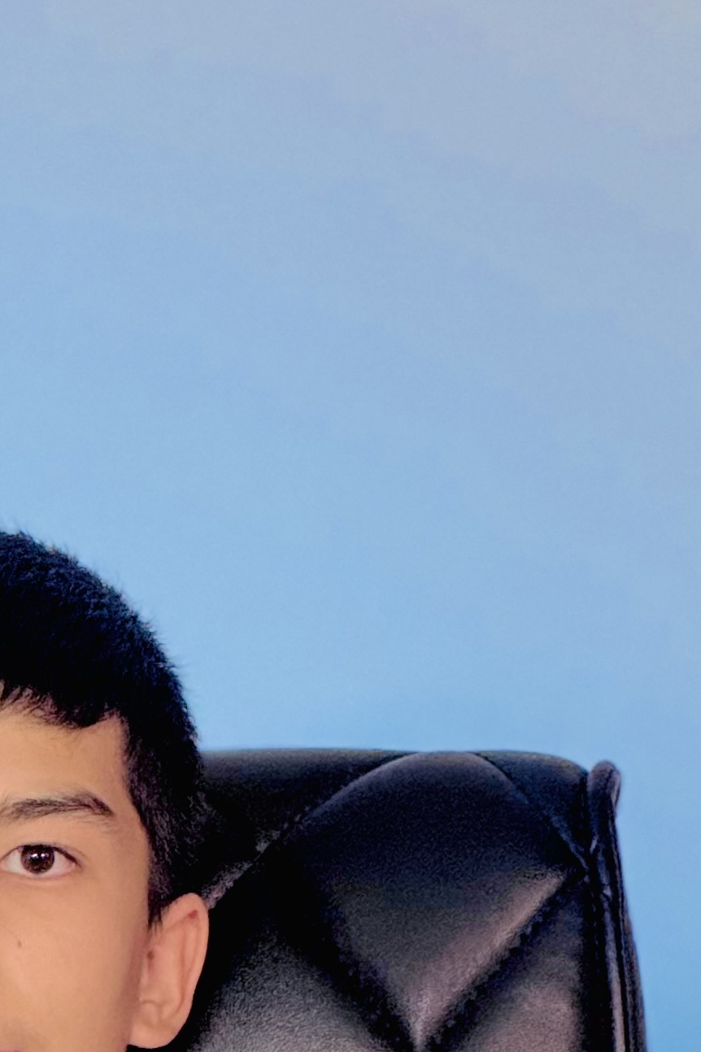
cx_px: -93
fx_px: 11367
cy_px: 1402
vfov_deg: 5.3
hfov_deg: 3.5
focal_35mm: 389
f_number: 2.8
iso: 400
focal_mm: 15.66
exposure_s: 1/50
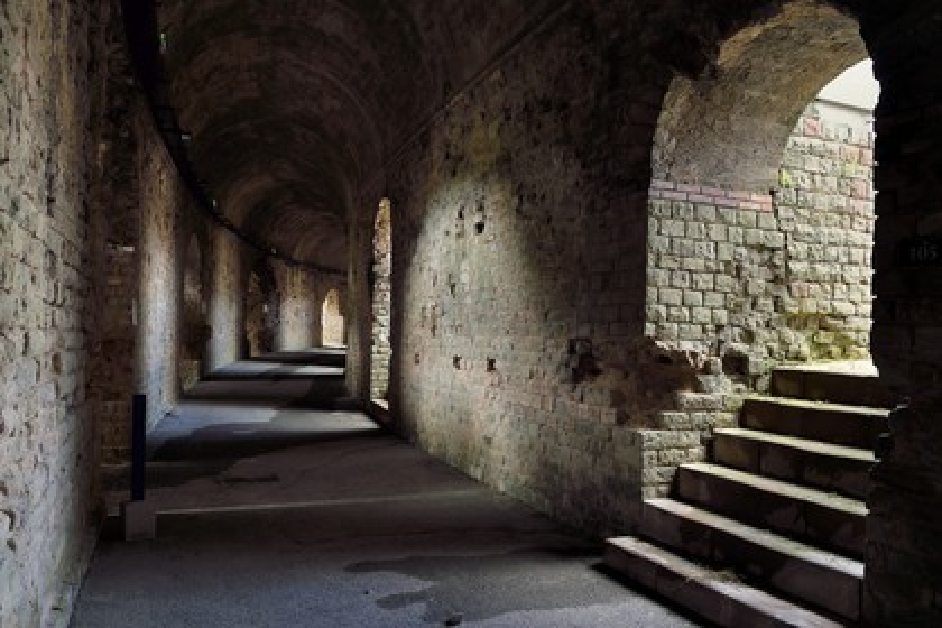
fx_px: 628
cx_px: 471
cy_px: 314
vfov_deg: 53.1
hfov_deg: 73.7
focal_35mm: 24
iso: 200
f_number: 6.3
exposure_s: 1/8
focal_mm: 24
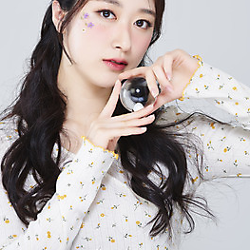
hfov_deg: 12.8
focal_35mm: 136
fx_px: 1111
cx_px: 126
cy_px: 83
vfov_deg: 12.8
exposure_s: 1/125
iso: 64
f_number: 11
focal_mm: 105
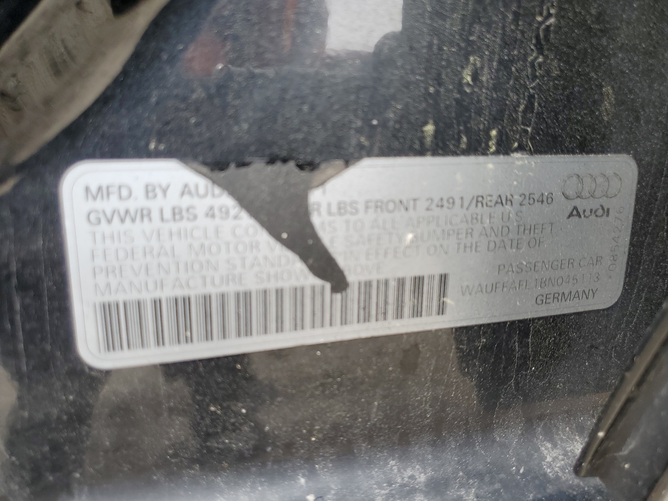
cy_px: 250
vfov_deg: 53.1
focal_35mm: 26
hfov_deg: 67.3
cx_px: 334
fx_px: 502
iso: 50
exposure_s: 1/135
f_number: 1.5
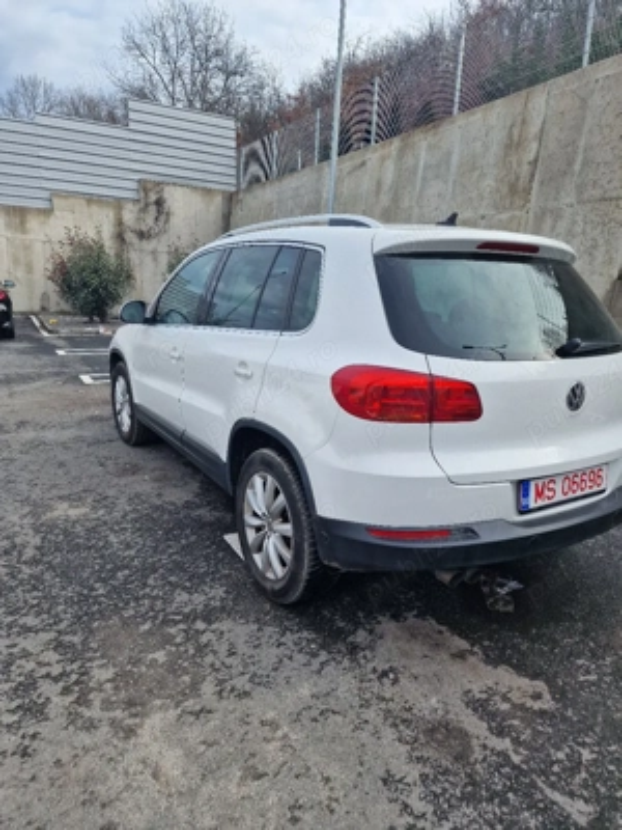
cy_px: 415
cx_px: 311
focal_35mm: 23
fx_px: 551
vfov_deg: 73.9
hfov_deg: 58.9
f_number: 1.8
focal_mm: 6.4
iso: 50
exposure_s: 1/625
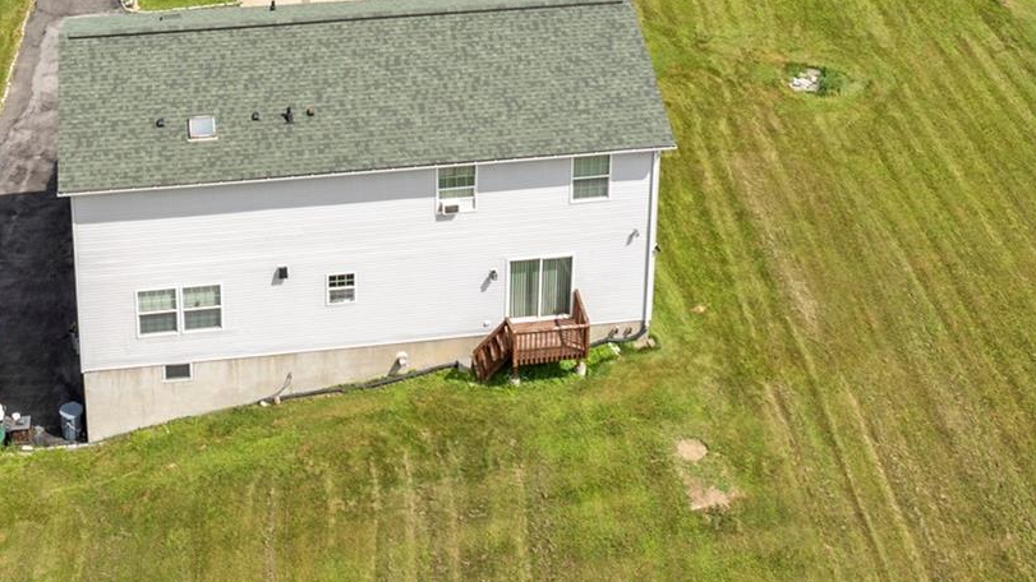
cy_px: -271
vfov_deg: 16.7
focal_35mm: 66
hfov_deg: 31.8
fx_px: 1813
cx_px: 396
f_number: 2.8
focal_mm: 12.29
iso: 100
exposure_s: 1/60
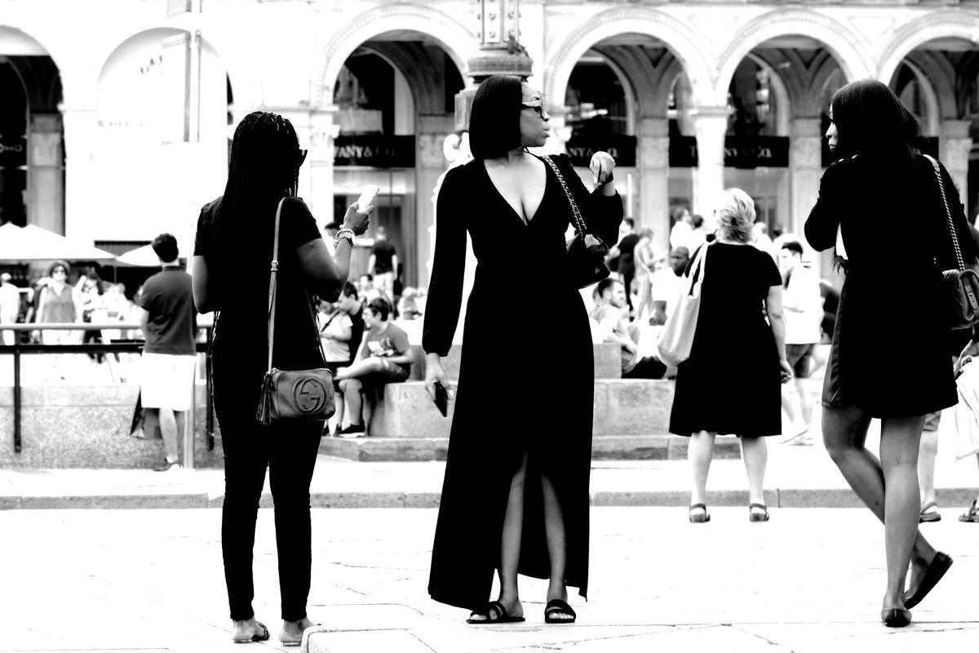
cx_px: 490
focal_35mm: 170
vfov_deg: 8.1
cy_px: 326
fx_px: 4623
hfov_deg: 12.1
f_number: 8
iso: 250
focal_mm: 113.8
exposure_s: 1/80
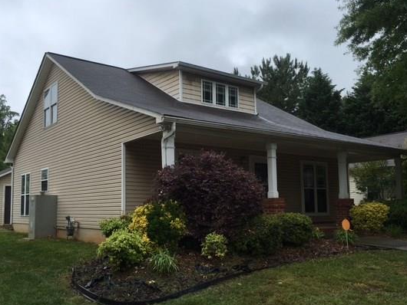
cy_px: 168
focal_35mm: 35
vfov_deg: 40.7
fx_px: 412
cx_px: 195
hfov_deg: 52.6
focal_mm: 4.15
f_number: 2.2
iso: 25
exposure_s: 1/739
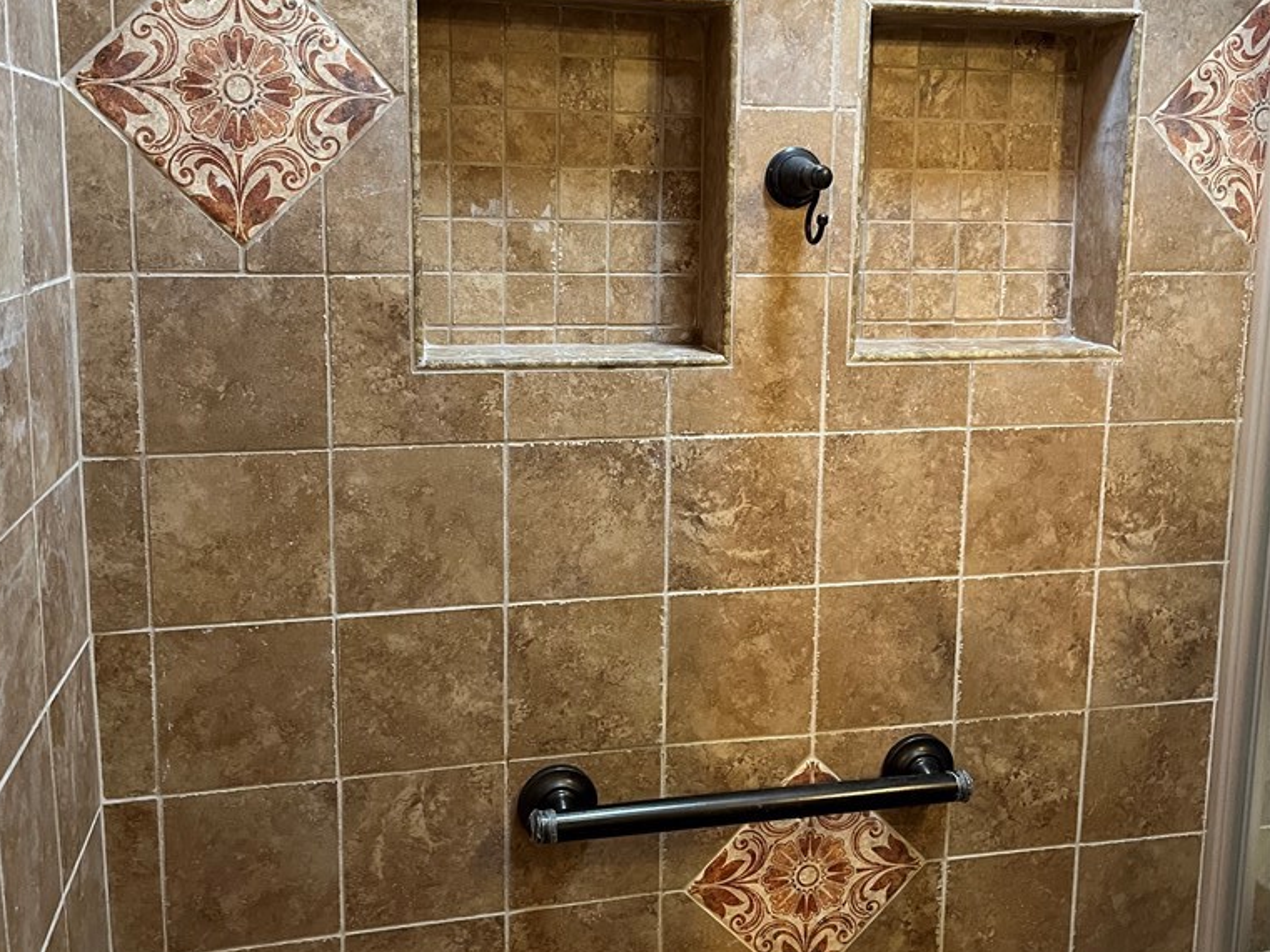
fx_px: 1284
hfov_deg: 52.6
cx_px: 632
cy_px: 387
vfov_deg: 40.6
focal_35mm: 35
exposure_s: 1/60
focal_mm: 5.1
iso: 320
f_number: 1.6
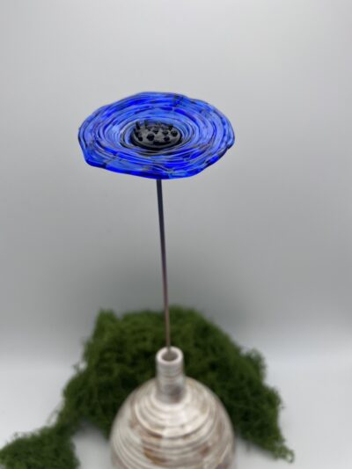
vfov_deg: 67.3
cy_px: 234
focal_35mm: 26
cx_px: 176
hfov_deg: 53.1
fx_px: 352
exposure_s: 1/1238
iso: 50
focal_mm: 5.7
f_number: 1.5
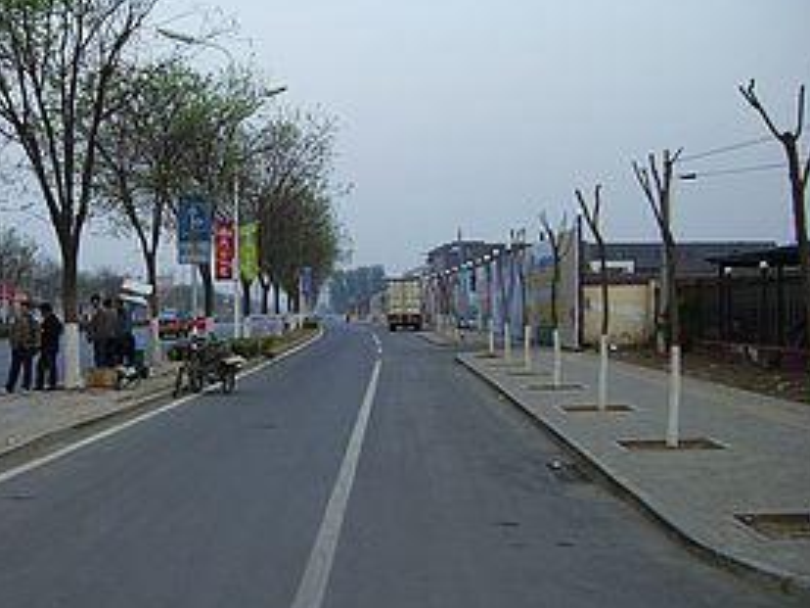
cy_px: 329
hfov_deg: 34.5
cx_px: 241
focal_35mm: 55
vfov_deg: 26.6
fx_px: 1287
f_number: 2.7
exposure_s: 1/160
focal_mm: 6.2
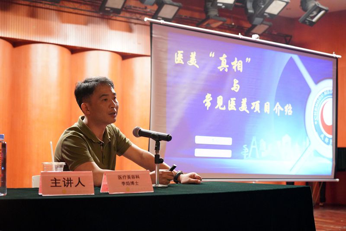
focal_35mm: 53
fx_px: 510
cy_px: 116
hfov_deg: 37.5
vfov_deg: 25.5
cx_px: 173
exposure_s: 1/160
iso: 12800
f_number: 4
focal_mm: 53
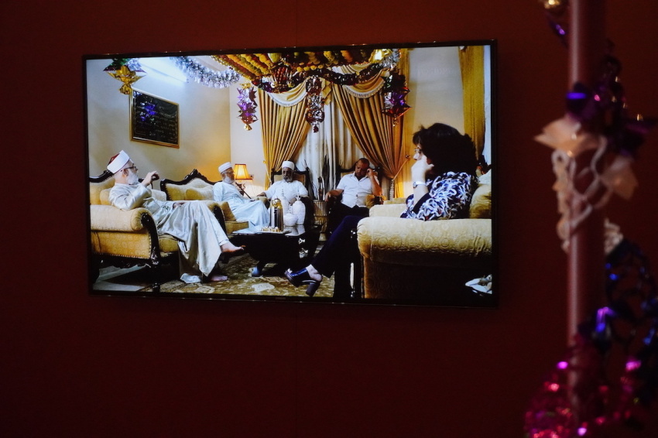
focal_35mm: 70
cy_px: 219
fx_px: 1288
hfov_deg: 28.7
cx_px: 329
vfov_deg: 19.3
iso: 6400
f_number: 5.6
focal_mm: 47
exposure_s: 1/40
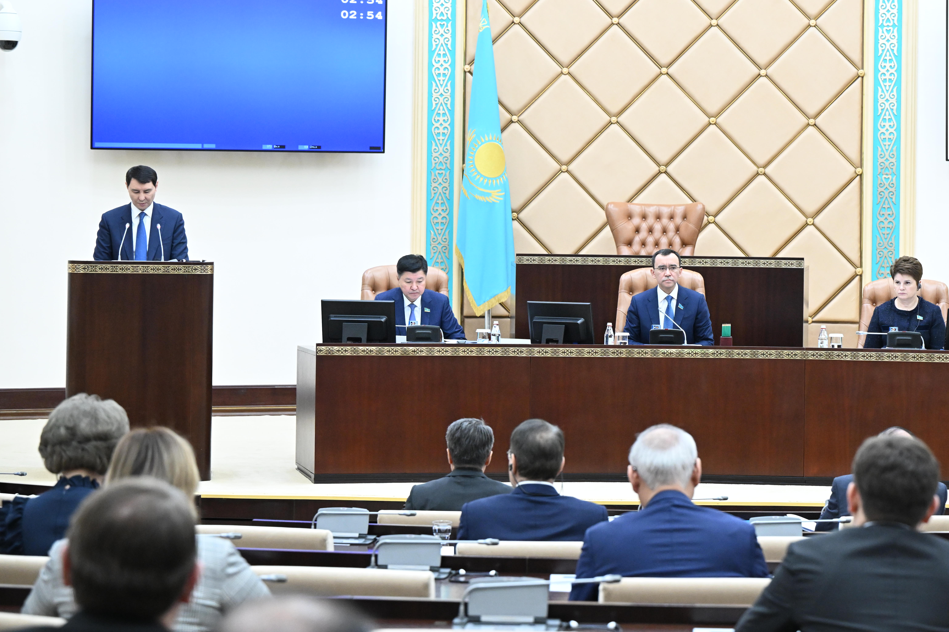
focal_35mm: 93
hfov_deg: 21.8
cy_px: 214
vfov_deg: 14.7
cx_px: 620
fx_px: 2451
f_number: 3.5
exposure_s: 1/200
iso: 4000
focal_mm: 70
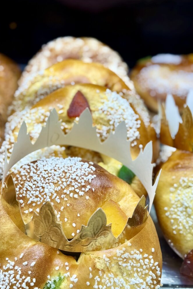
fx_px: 410
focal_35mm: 51
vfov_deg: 38.9
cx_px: 98
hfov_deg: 26.5
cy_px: 145
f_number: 1.78
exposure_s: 1/121
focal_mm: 6.76
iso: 50
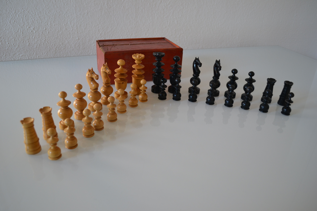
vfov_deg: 43.6
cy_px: 106
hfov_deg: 61.9
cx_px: 158
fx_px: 264
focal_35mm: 30
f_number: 3.8
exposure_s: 1/50
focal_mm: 20
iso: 400
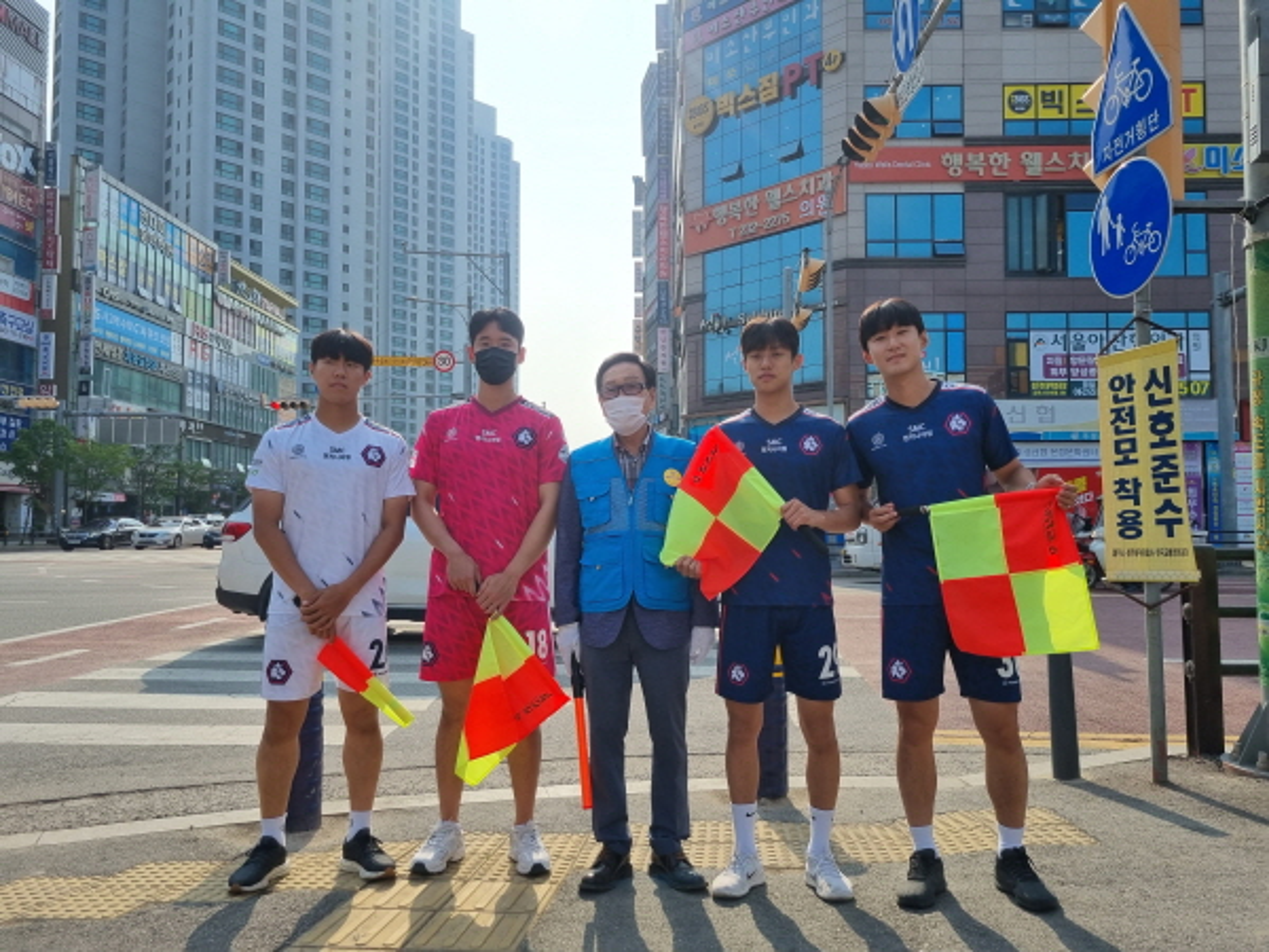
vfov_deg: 53.1
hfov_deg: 67.3
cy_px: 476
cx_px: 634
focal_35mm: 26
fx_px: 953
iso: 50
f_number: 1.8
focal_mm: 5.4
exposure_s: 1/2408
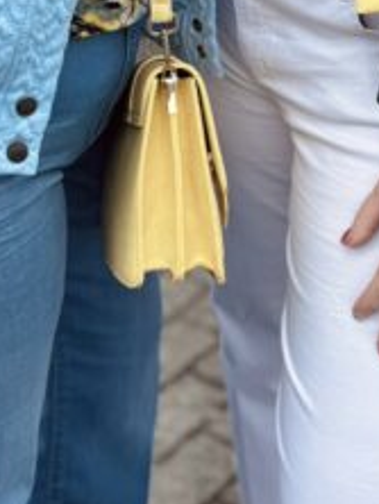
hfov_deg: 17.8
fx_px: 1209
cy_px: -356
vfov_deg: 19.0
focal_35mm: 83
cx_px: 154
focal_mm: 6.76
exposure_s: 1/2710
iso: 80
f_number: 1.78
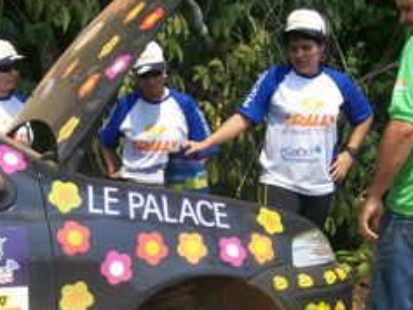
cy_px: 220
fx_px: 907
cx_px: 118
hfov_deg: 25.4
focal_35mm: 76
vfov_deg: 19.3
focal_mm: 6
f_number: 4.8
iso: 80
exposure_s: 1/460
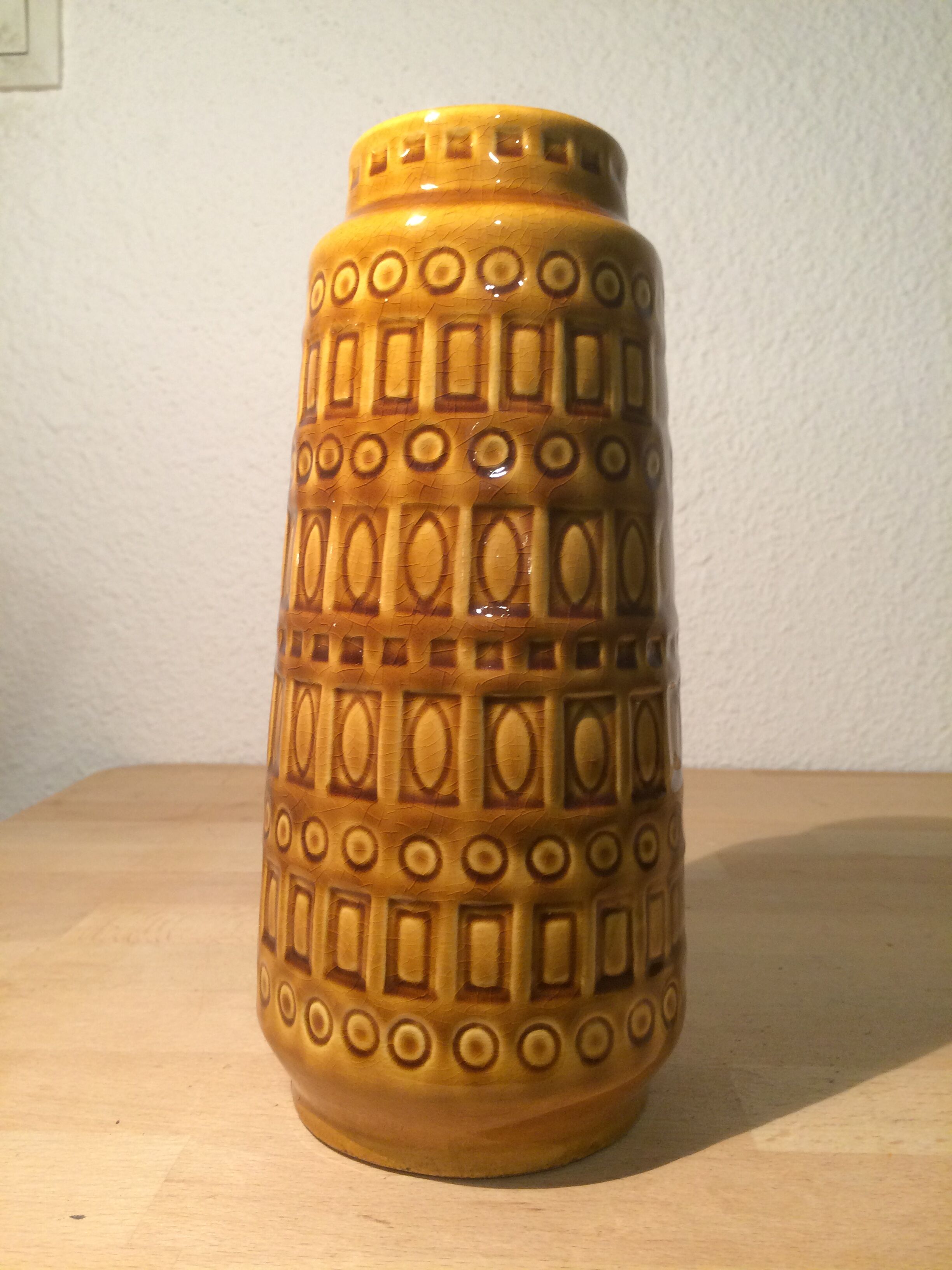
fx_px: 1063
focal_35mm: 29
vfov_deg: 61.7
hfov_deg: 48.2
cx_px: 476
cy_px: 635
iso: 125
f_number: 2.2
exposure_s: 1/33
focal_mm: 4.15
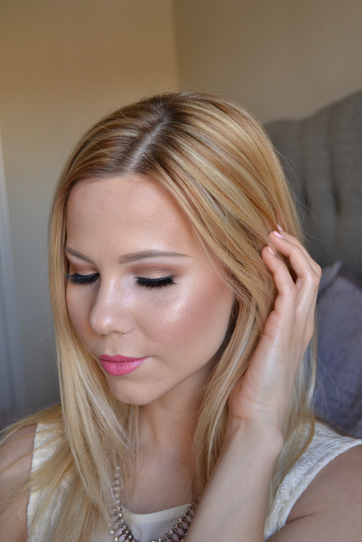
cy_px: 271
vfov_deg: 33.4
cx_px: 181
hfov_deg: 22.6
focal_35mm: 60
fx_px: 905
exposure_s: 1/60
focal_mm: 40
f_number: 5.6
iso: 800
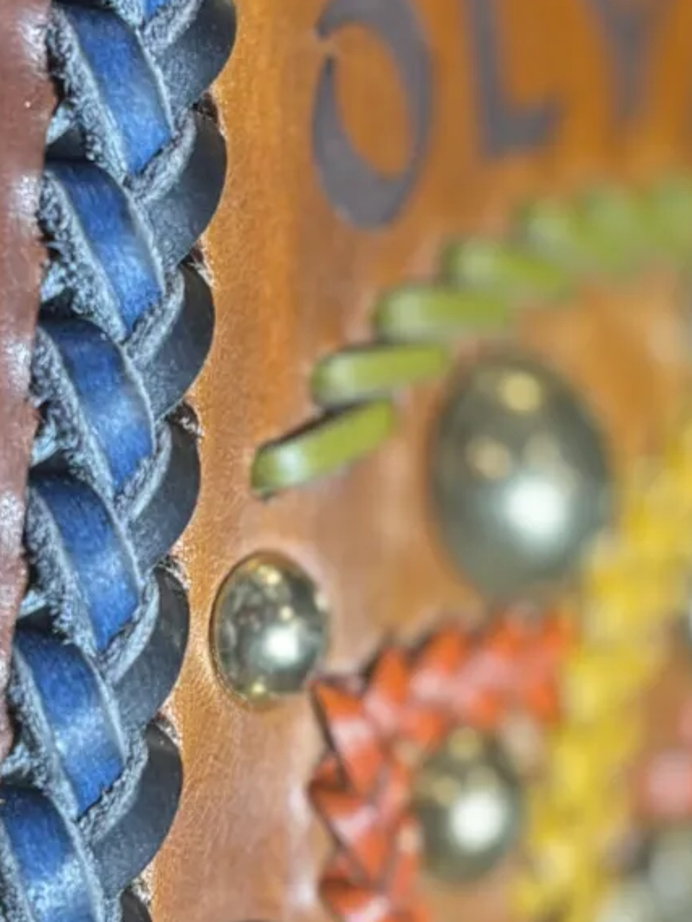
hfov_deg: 12.7
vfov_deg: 16.8
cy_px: 616
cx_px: 384
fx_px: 3117
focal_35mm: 117
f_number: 1.6
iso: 80
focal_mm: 5.96
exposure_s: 1/100
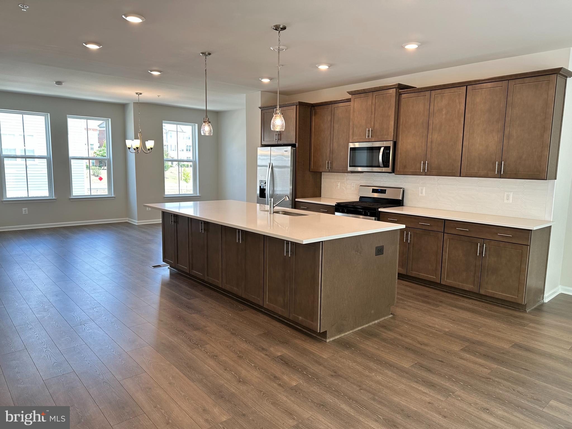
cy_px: 214
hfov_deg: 71.6
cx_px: 286
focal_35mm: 24
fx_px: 397
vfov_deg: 56.8
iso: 80
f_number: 1.78
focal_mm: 6.86
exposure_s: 1/120
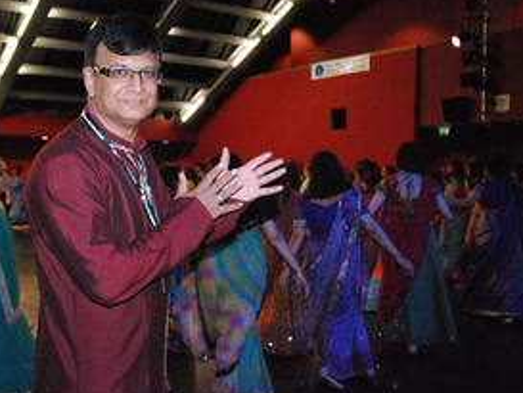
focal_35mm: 40
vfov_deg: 35.9
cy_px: 225
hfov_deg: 46.0
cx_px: 172
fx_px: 605
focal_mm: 18
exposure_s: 1/200
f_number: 3.5
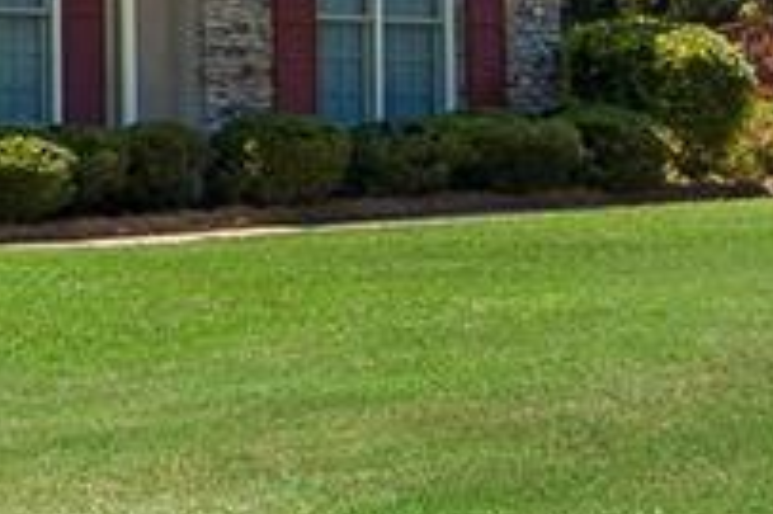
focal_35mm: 142
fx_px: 3047
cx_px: -735
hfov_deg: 12.8
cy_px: -276
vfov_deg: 9.4
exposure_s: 1/500
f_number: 8
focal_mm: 24
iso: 200
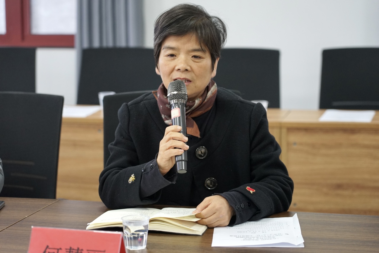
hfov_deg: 20.4
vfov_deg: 13.7
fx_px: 1053
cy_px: 126
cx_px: 190
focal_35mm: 100
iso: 1250
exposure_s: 1/160
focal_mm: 100
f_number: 4
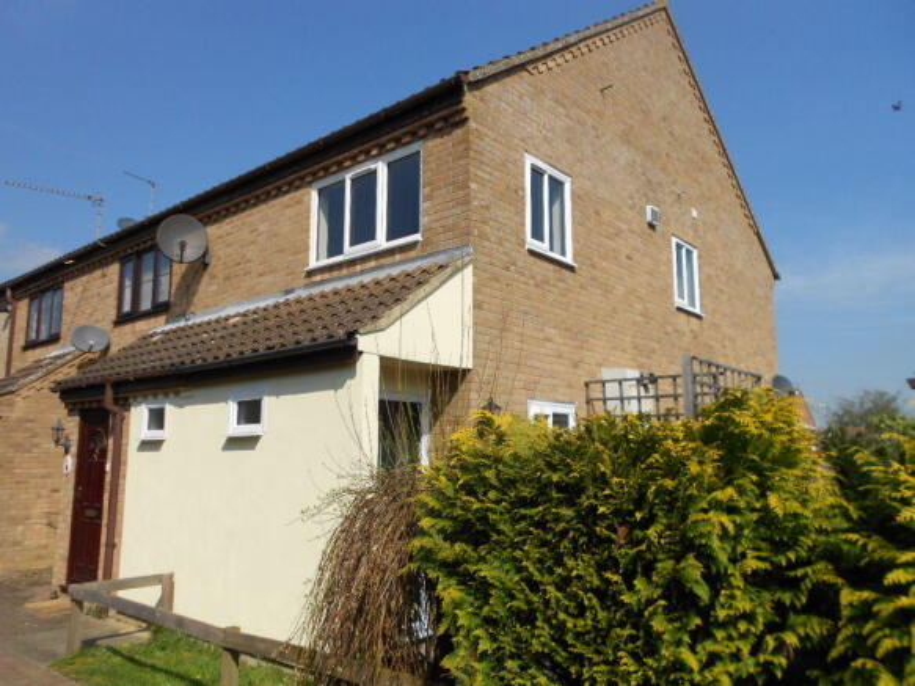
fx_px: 687
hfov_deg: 67.3
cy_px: 343
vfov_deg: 53.0
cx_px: 458
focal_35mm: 26
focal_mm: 4.6
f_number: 3.2
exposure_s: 1/1250
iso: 80
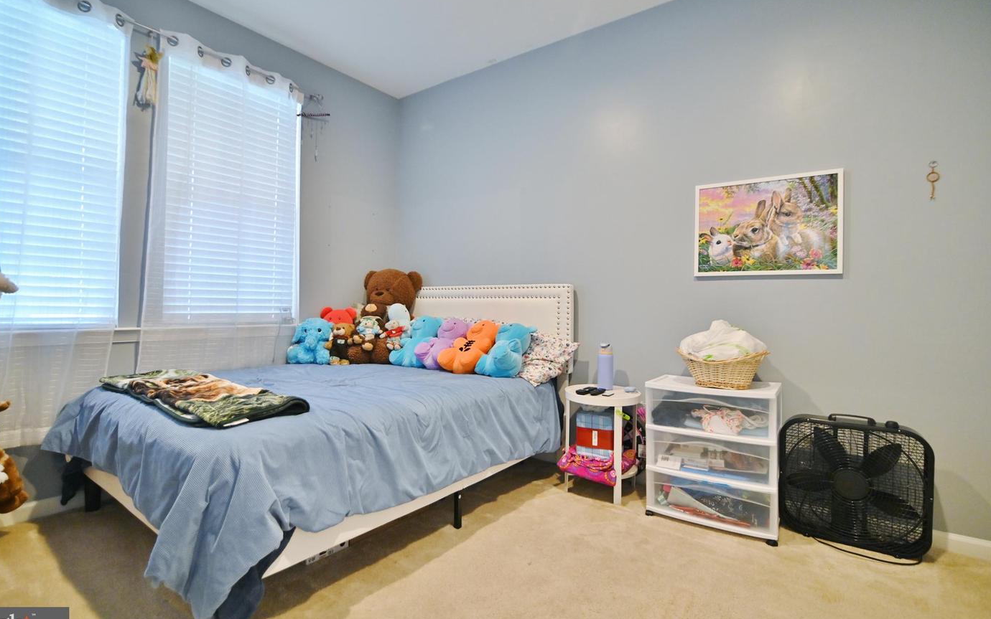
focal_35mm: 17
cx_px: 475
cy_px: 300
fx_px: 459
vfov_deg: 68.0
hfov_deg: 94.3
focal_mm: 16
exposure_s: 1/125
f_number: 2.8
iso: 1800
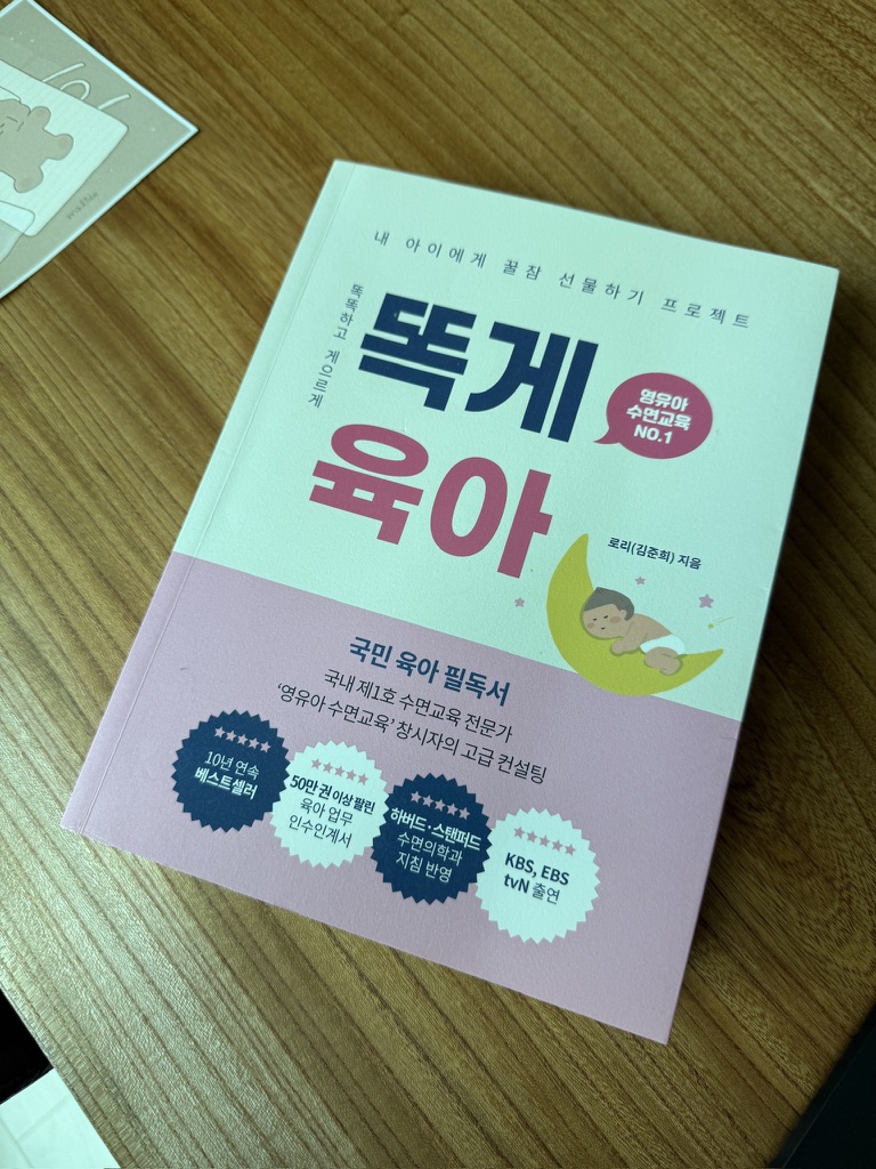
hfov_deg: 56.8
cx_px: 438
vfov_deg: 71.6
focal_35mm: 24
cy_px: 584
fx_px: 810
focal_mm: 6.76
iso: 100
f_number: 1.78
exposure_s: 1/121
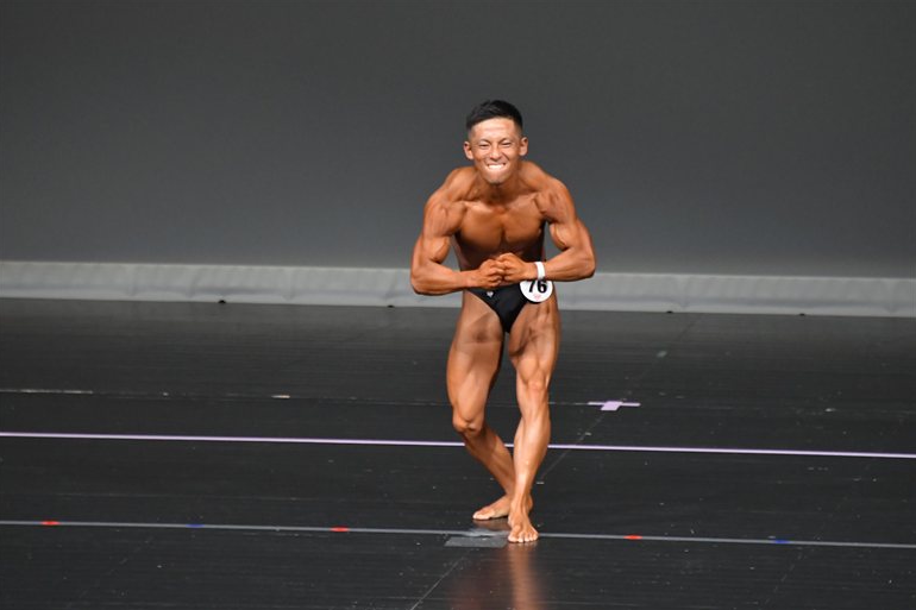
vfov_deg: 3.0
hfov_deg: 4.6
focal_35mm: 453
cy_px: 306
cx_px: 456
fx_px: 11523
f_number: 5.6
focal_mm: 300
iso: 4000
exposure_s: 1/400
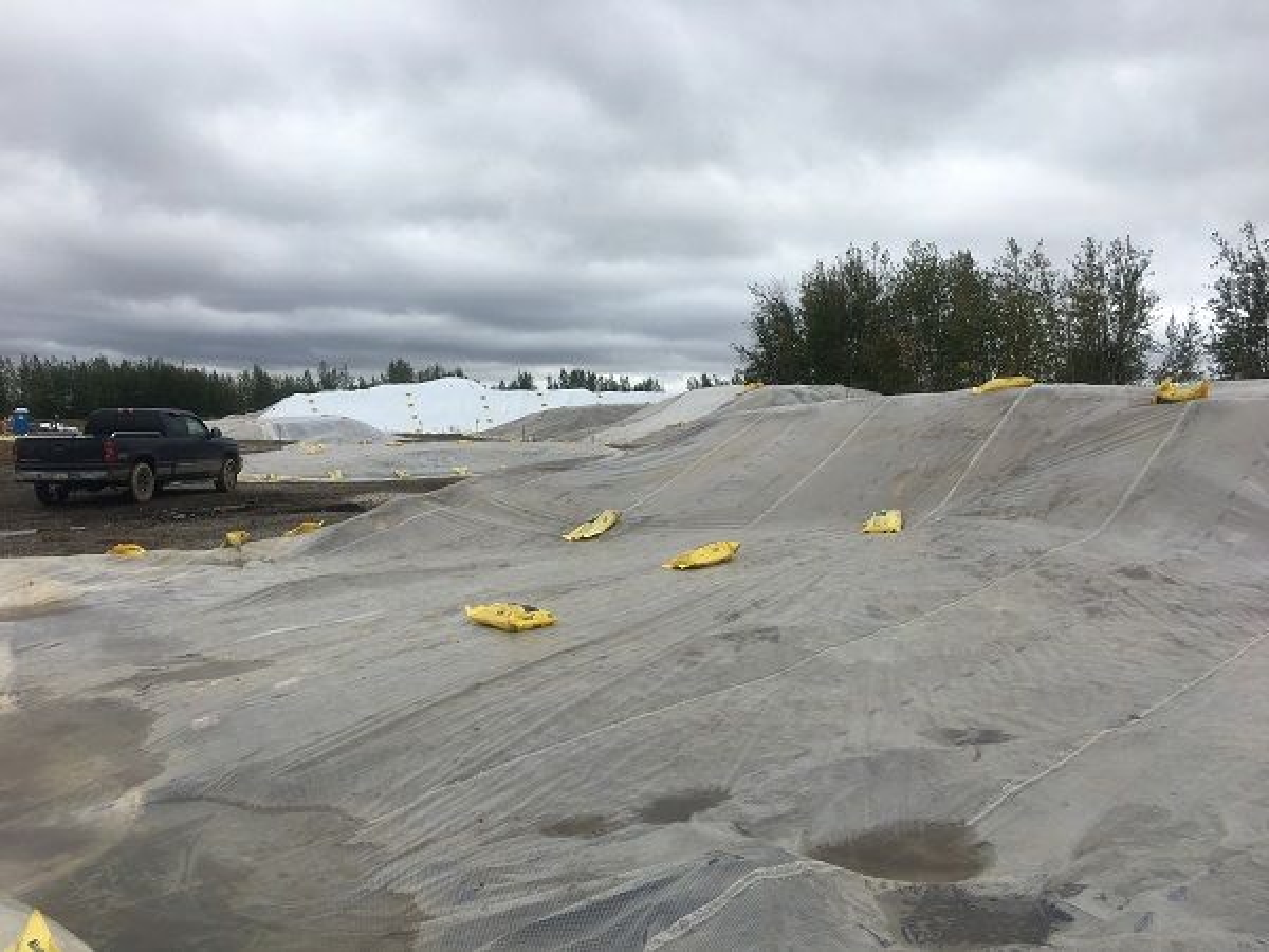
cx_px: 634
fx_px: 1063
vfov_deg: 48.2
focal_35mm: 29
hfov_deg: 61.7
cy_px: 476
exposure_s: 1/686
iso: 25
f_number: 2.2
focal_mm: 4.15
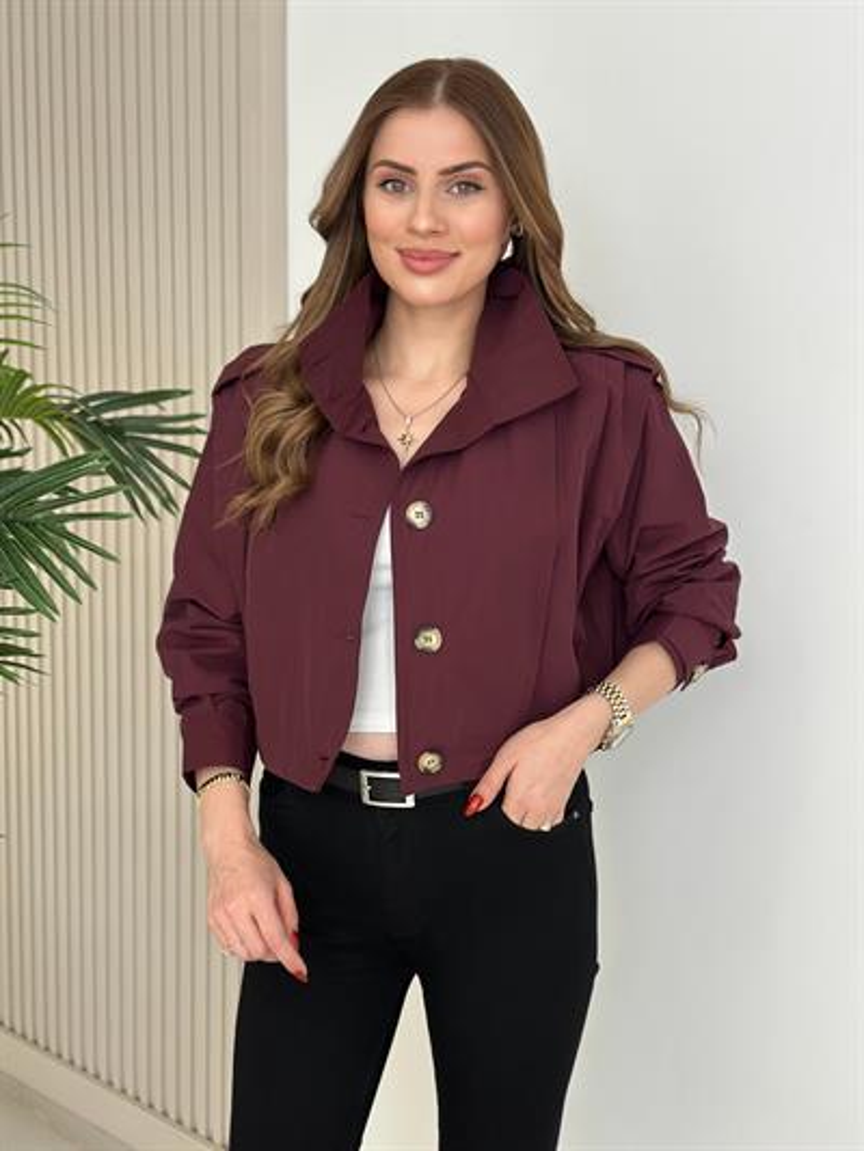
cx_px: 432
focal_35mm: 48
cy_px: 576
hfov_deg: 30.3
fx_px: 1597
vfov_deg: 39.6
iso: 80
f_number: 1.78
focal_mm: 6.86
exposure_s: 1/220
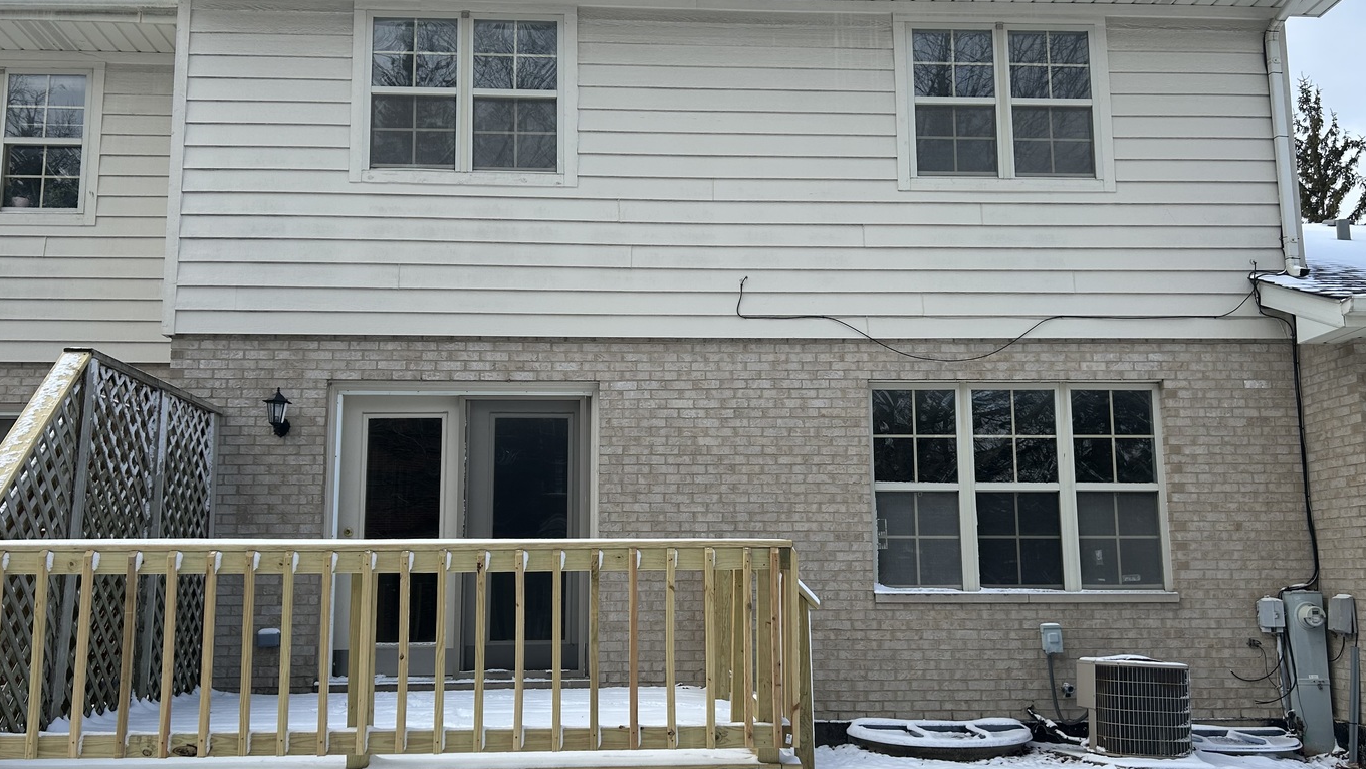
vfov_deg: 38.9
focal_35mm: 30
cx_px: 680
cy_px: 429
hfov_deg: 64.3
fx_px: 1087
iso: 50
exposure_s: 1/1901
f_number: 1.5
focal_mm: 5.7
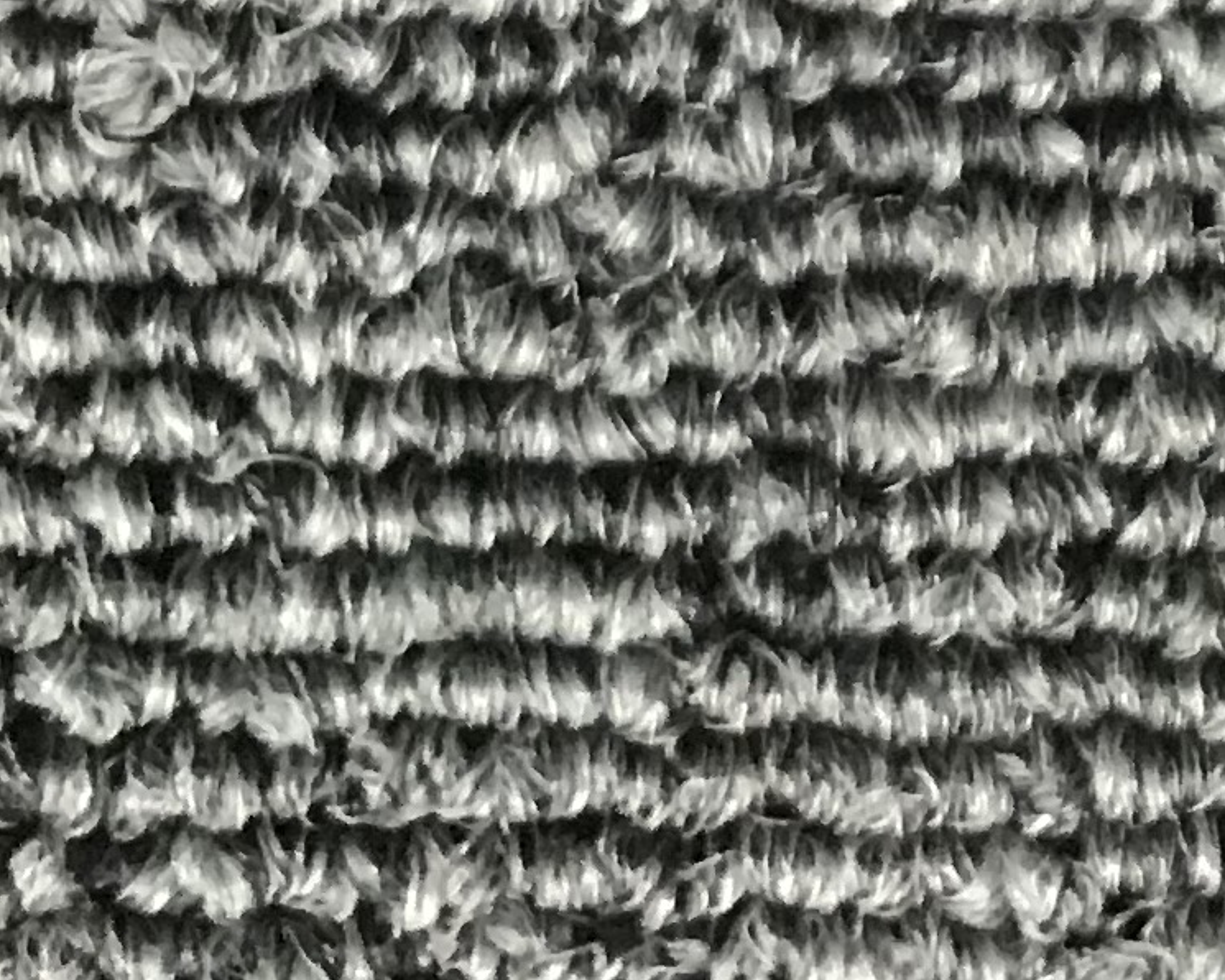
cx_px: 2364
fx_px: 5366
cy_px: -1424
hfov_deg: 11.8
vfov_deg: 9.3
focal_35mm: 148
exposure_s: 1/15
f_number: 1.8
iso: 50
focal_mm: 3.99
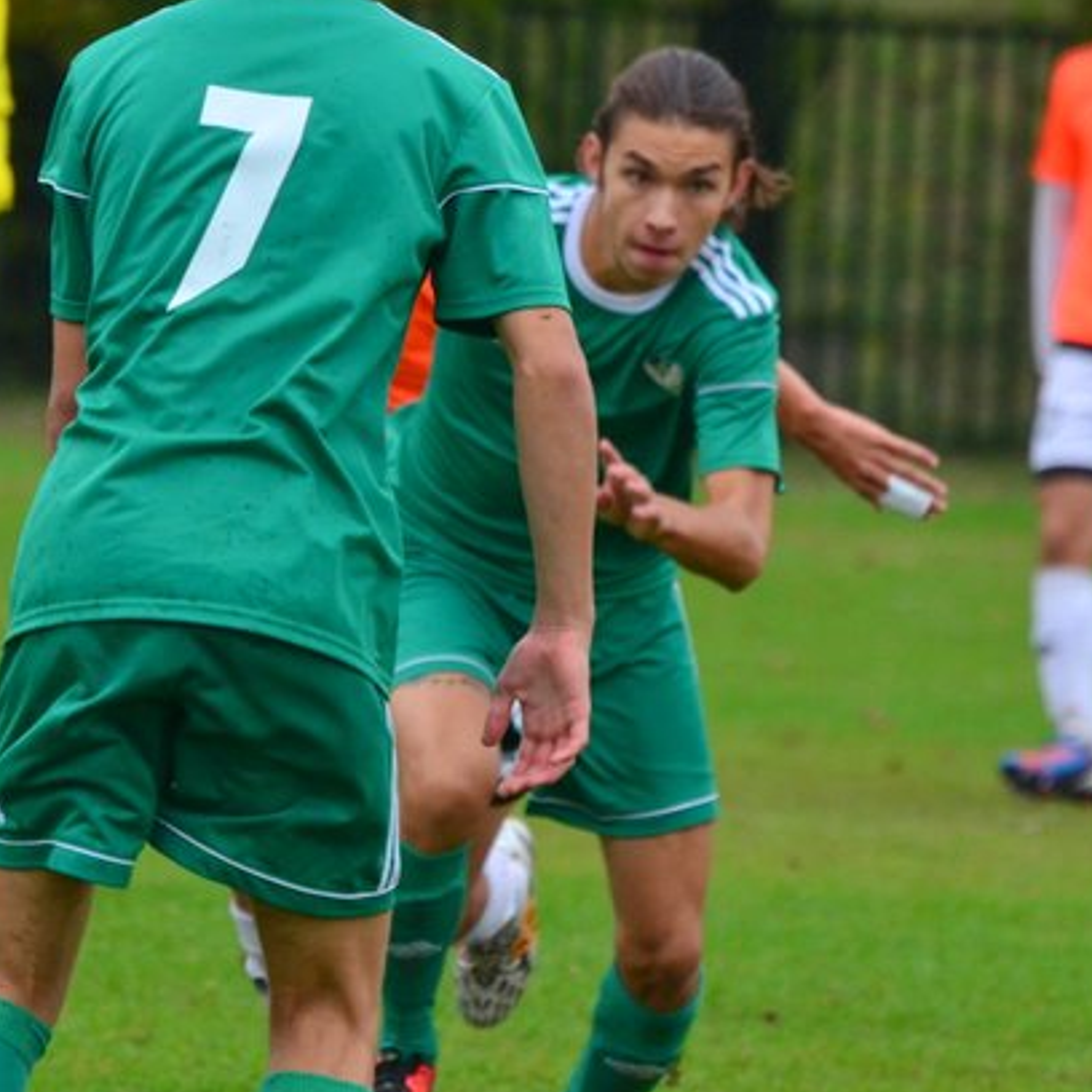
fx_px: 24948
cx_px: 484
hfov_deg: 2.5
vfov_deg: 2.5
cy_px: 559
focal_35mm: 699
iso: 1000
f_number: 7.1
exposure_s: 1/640
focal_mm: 280
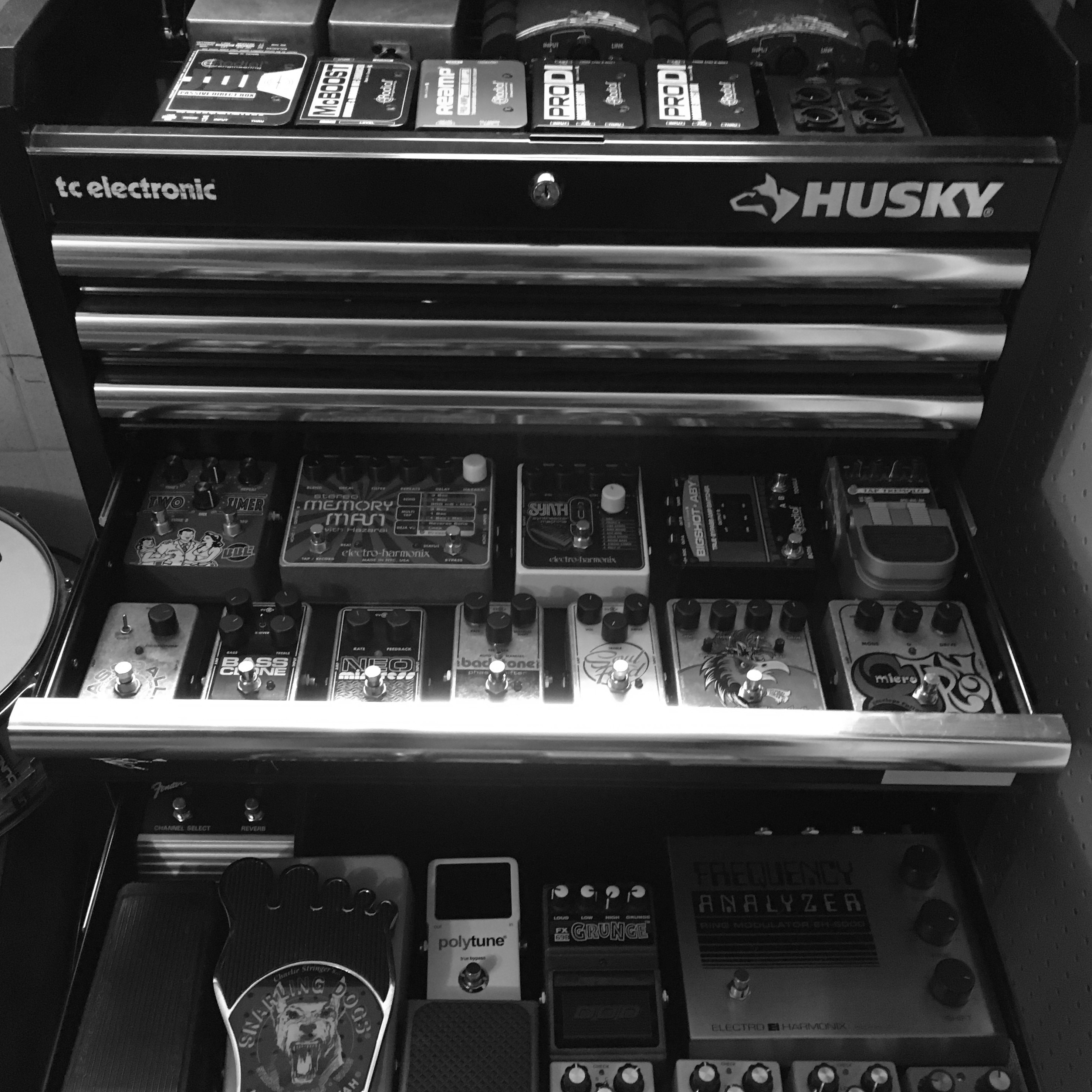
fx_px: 1249
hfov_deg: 47.2
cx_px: 539
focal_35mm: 35
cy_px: 582
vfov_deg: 47.2
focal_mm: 4.15
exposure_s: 1/15
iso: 200
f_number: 2.2
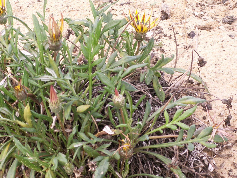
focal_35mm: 148
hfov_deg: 13.3
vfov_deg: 10.0
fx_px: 1013
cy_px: 117
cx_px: 93
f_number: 4.5
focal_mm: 15.8
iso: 50
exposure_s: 1/80
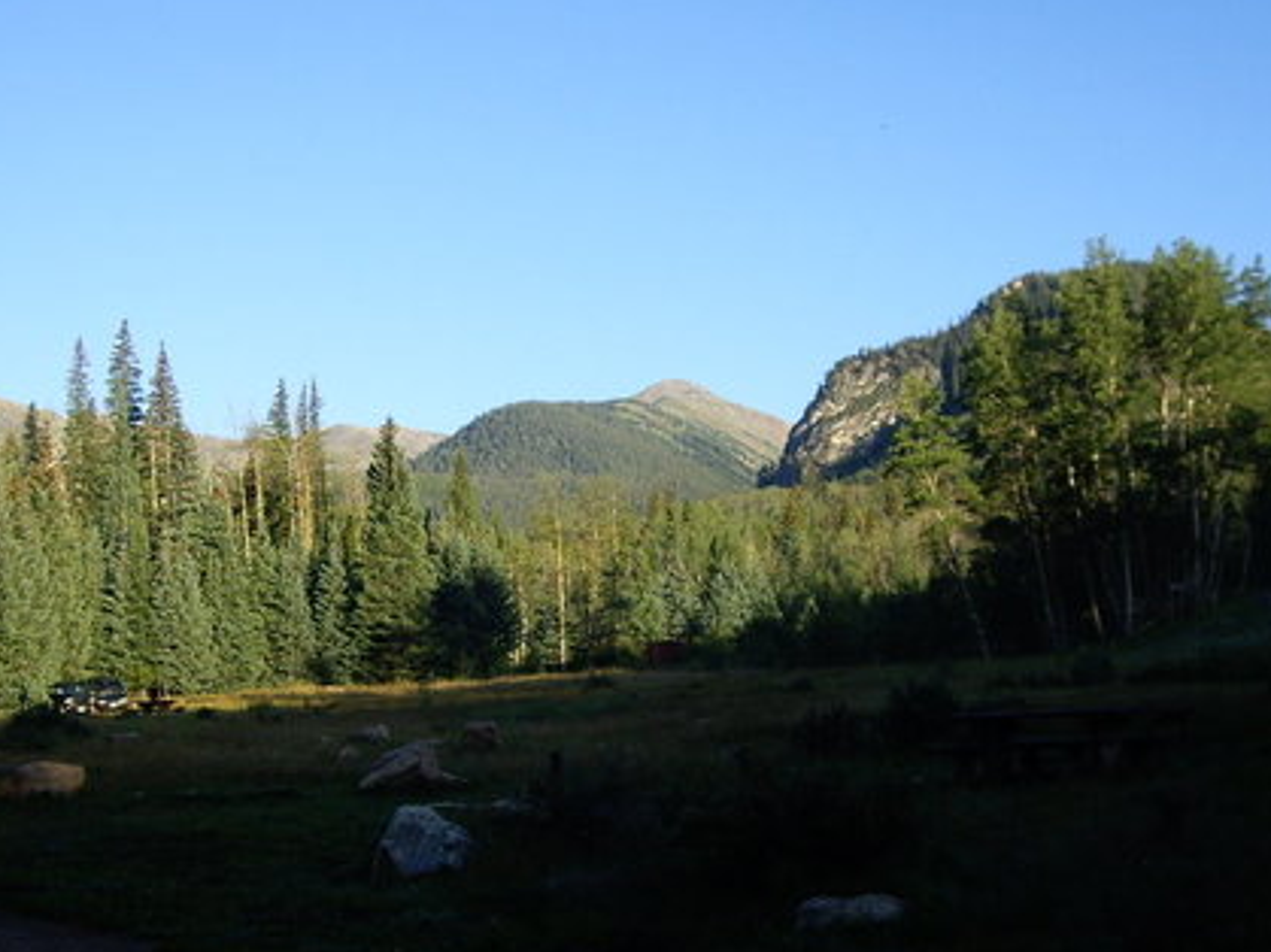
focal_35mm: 58
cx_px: 564
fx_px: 2129
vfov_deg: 25.2
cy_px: 573
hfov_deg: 33.2
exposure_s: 1/125
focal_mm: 6.2
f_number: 4.3
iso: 50
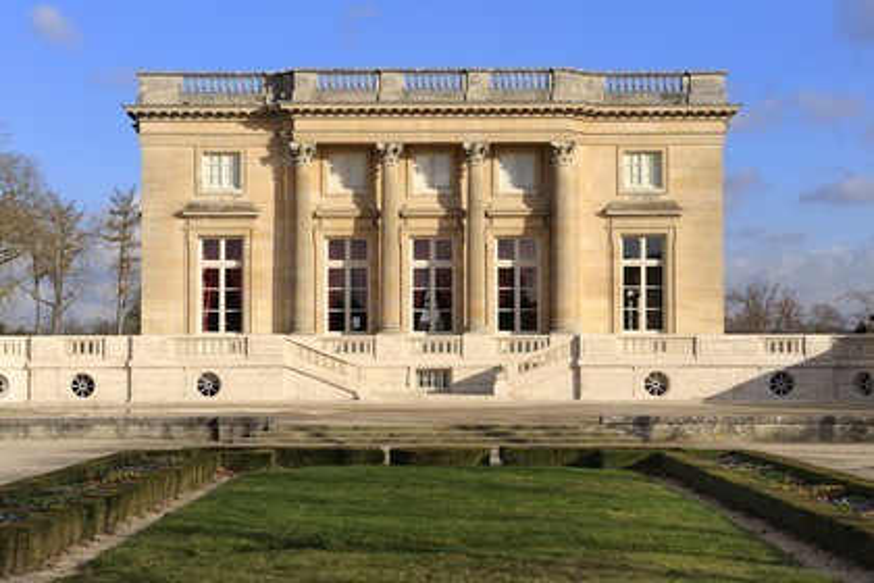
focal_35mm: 70
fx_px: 1699
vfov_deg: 19.5
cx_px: 437
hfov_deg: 28.8
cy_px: 292
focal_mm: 70
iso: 200
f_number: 13
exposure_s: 1/160
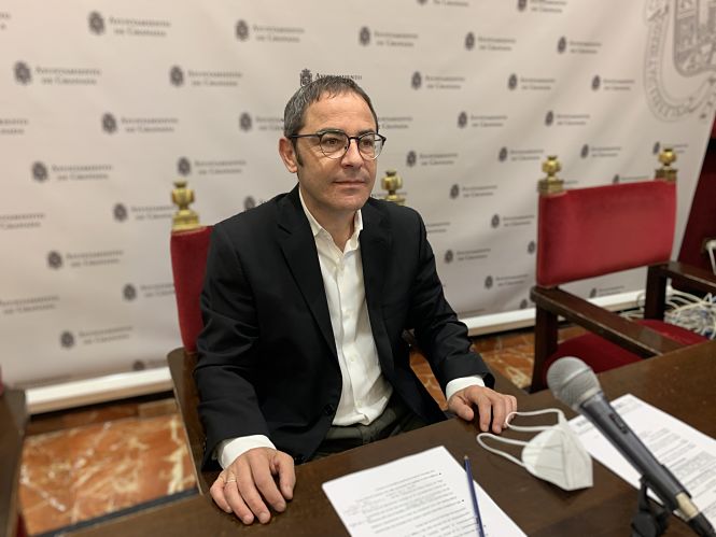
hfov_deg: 67.3
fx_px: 538
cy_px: 268
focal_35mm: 26
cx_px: 358
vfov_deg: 53.1
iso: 200
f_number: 1.8
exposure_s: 1/50
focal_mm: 4.25
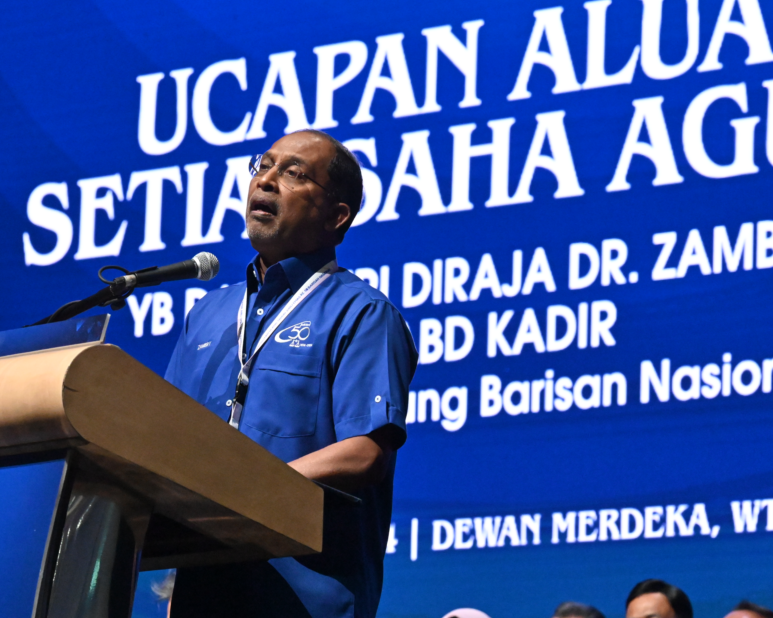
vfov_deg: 7.4
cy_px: 305
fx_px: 4781
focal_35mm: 209
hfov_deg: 9.2
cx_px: 208
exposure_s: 1/400
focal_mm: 120
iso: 6400
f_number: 6.3
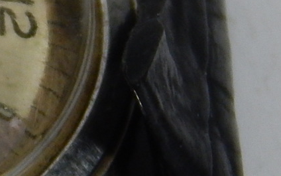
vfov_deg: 1.3
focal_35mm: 1001
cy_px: 155
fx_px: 7666
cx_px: -225
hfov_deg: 2.1
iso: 400
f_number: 5.6
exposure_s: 1/80
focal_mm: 44.9
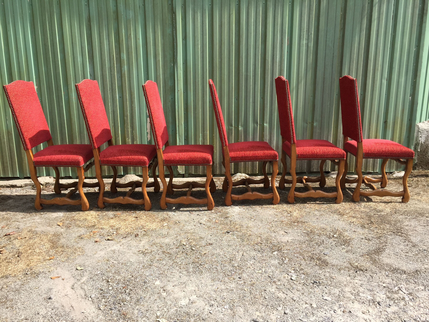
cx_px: 214
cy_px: 161
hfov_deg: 61.7
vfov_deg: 48.2
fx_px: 359
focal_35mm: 29
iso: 32
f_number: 2.2
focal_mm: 4.15
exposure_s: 1/791
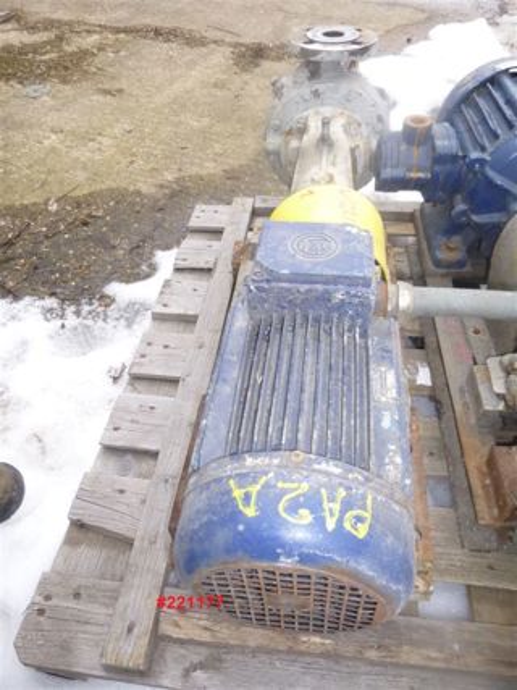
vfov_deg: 69.4
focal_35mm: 25
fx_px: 498
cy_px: 345
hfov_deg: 54.9
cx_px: 258
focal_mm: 4.5
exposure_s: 1/160
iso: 100
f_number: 3.1
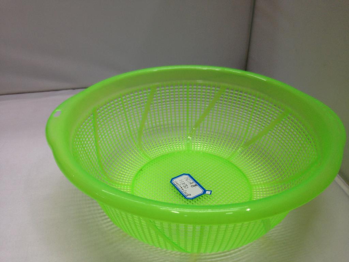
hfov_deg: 55.4
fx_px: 333
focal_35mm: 33
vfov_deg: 42.9
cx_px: 174
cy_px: 131
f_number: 2.4
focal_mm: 4.12
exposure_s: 1/25
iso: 64
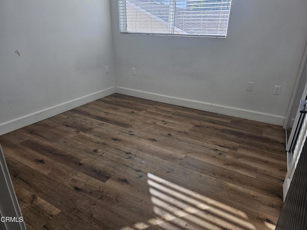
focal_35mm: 23
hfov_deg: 73.9
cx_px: 154
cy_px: 115
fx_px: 204
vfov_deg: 58.9
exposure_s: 1/359
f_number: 1.7
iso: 50
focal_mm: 6.3
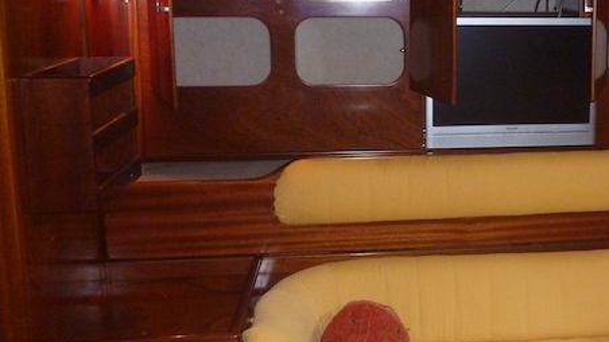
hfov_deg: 36.9
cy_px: 125
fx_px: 872
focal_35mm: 54
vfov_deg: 22.2
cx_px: 507
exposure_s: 1/30
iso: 400
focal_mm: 4.9
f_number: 3.3
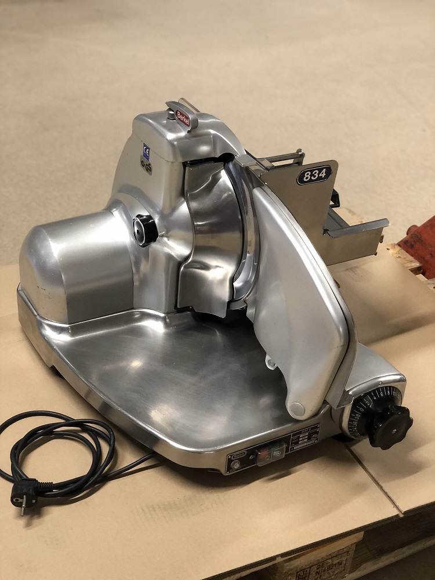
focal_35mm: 52
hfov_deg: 28.0
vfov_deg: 36.8
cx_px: 218
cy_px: 290
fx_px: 871
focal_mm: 6
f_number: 2.4
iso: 160
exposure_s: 1/24
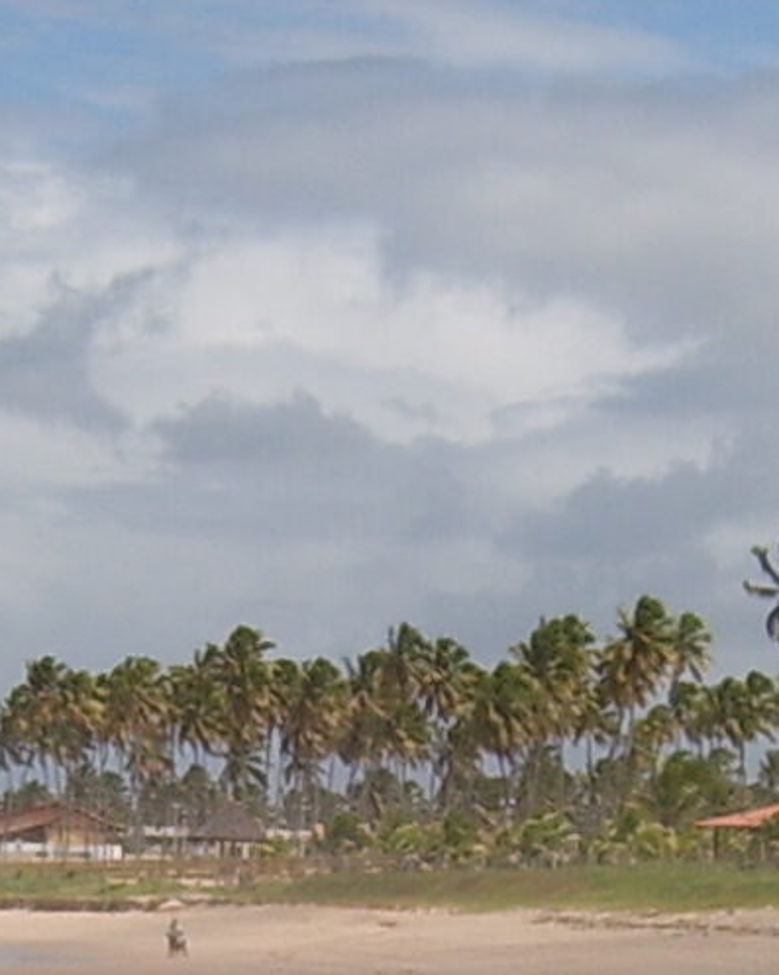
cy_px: 967
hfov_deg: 9.9
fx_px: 4500
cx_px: 114
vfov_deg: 12.2
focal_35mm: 156
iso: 71
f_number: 6.7
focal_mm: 8.13
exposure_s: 1/500
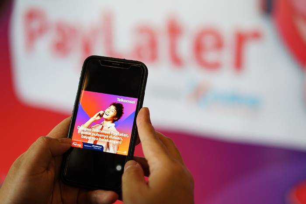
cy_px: 102
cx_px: 153
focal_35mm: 50
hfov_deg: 39.6
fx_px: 425
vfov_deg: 27.0
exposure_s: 1/125
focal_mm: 50
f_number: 2.2
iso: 500
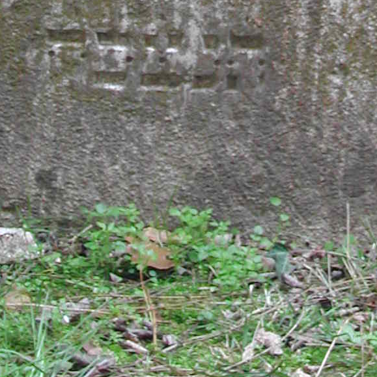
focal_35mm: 194
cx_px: 218
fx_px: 2390
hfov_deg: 9.0
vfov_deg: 8.7
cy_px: -263
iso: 100
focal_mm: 13.2
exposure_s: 1/21.6
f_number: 3.5
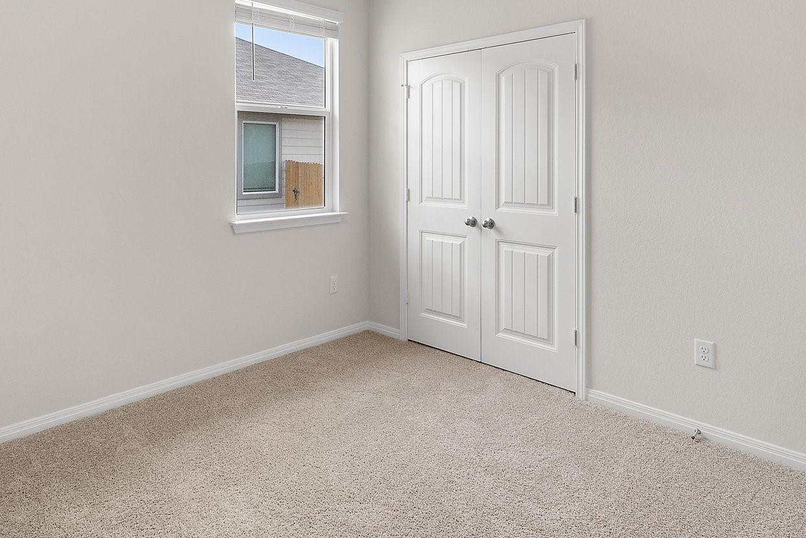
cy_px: 146
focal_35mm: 23
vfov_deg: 53.1
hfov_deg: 75.5
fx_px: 515
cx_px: 337
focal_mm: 14
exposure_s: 1/20
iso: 800
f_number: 11
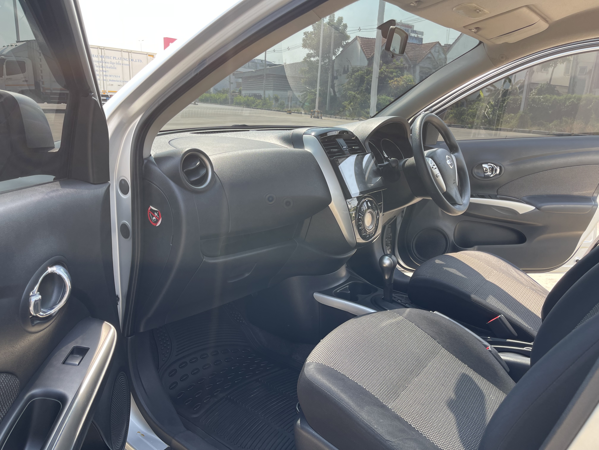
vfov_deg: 54.9
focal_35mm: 25
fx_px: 433
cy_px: 225
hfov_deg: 69.4
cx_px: 300
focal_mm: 5.1
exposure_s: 1/290
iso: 32
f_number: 1.6
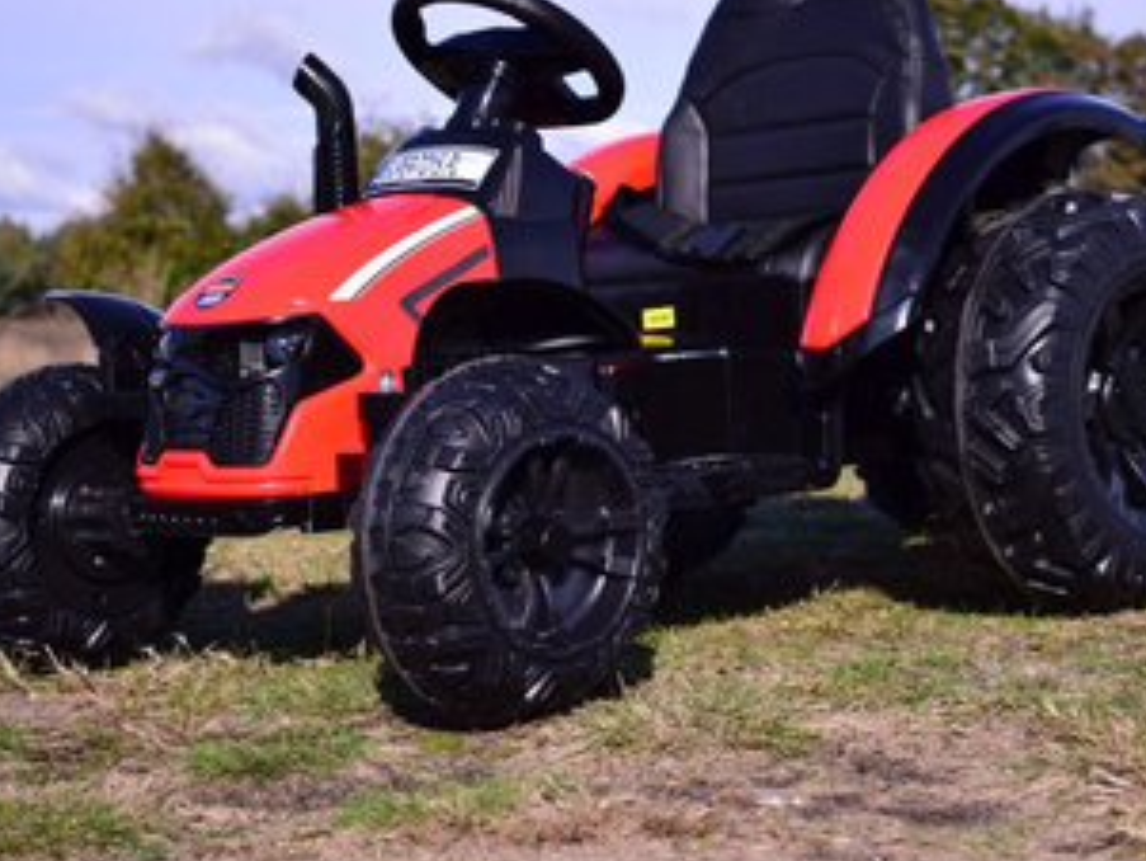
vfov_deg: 18.0
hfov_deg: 23.8
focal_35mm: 82
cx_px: 689
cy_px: 385
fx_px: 2716
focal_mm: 38
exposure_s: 1/3200
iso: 400
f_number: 4.8
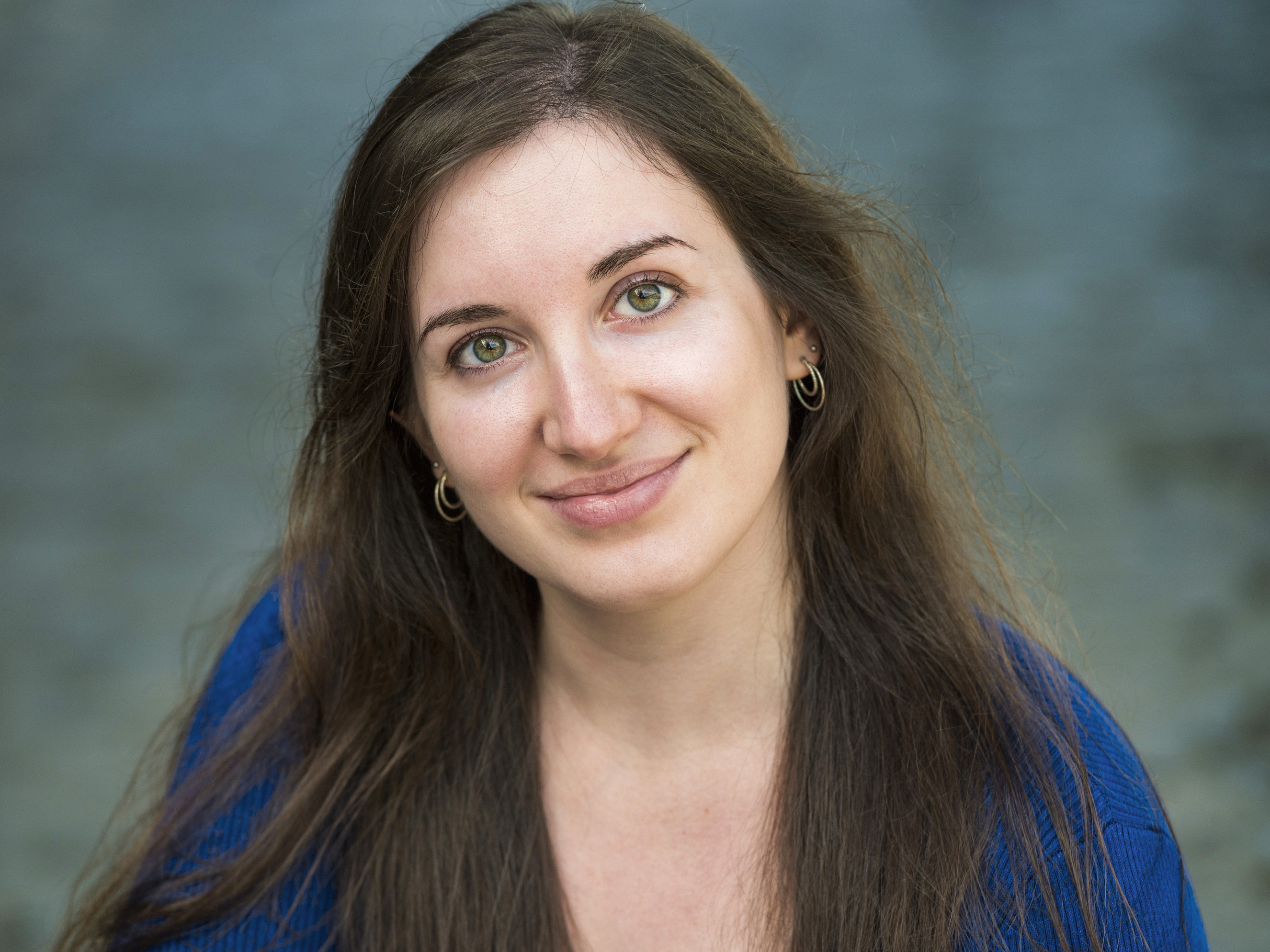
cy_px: 475
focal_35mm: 212
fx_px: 7778
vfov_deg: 7.0
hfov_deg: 9.3
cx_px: 580
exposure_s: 1/640
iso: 400
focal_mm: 195
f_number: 4
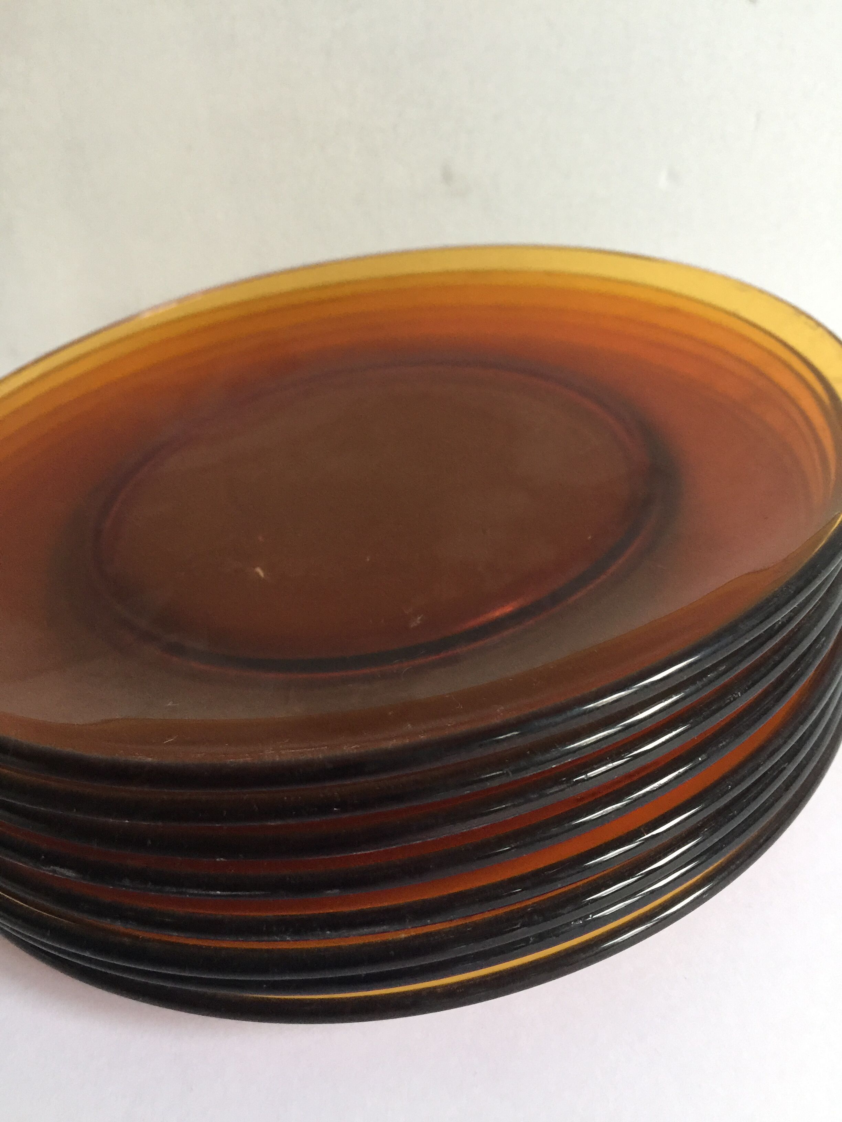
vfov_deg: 61.7
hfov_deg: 48.2
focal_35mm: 29
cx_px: 421
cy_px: 561
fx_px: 941
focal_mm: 4.15
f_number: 2.2
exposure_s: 1/10
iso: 100
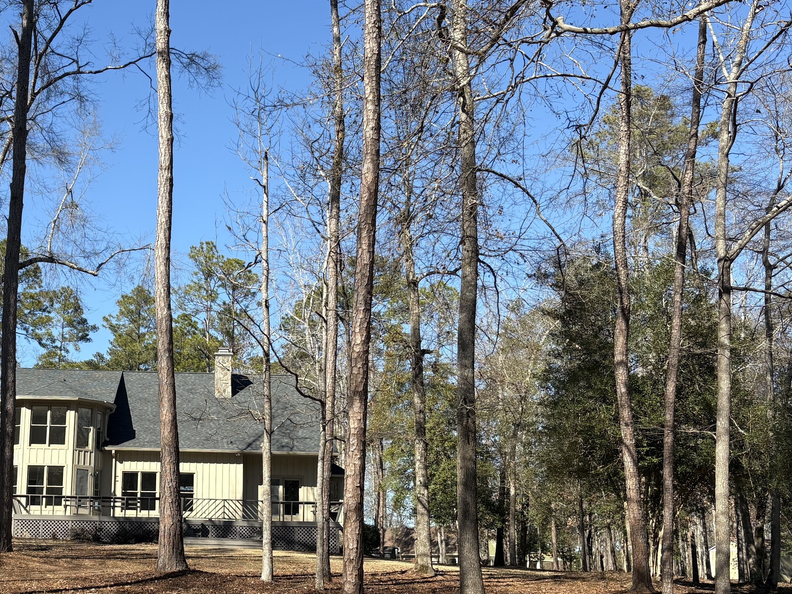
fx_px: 1076
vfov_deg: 30.8
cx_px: 189
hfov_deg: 39.2
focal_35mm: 47
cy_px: 363
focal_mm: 5.96
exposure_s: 1/1706
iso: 50
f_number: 1.6
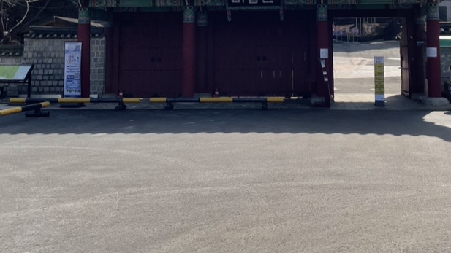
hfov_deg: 43.6
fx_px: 562
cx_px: 262
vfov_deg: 24.4
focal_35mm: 47
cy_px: 5
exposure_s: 1/6897
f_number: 1.6
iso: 32
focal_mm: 4.2
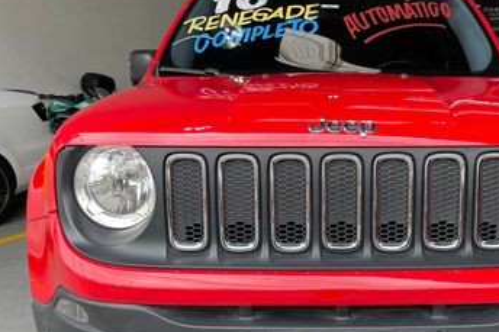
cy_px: 213
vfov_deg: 35.7
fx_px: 513
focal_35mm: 37
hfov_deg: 50.9
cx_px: 337
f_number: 1.6
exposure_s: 1/248
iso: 32
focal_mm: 4.2
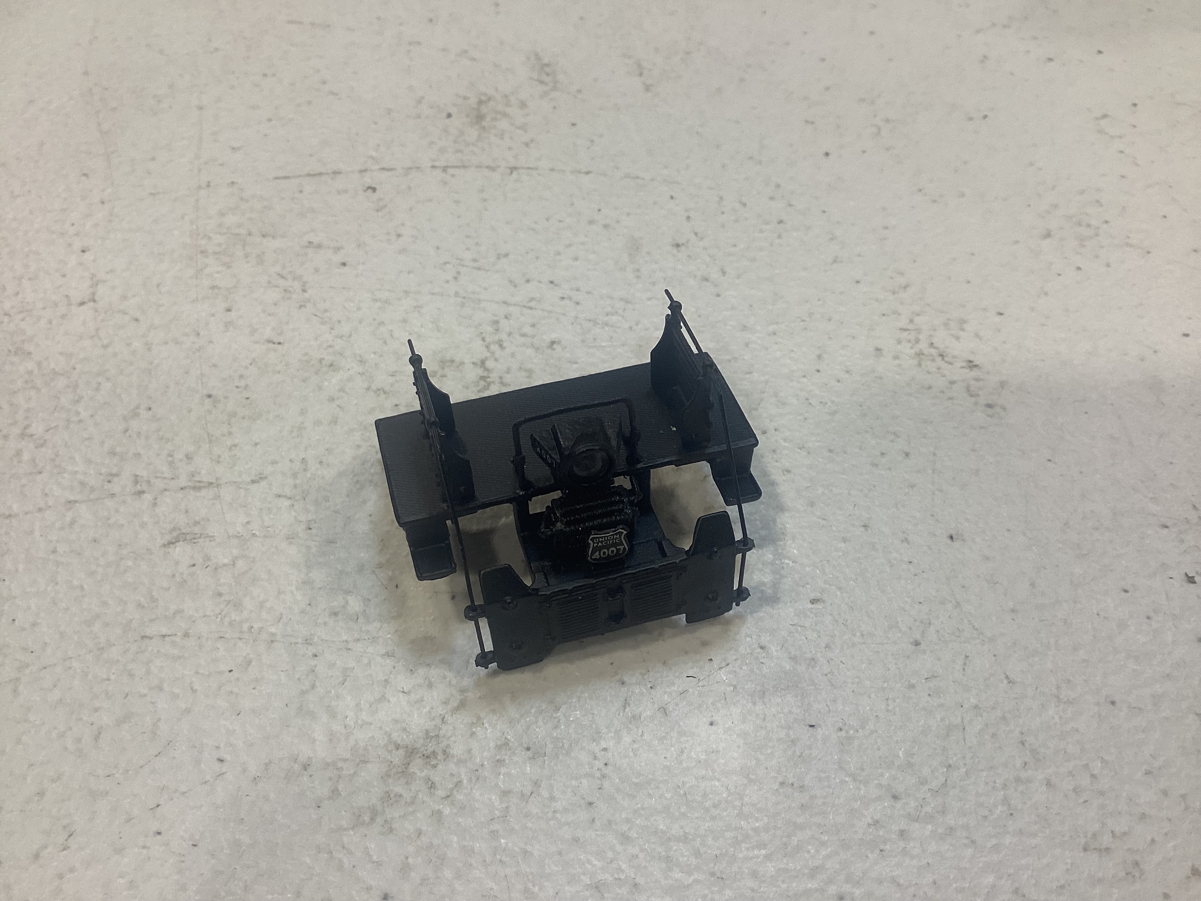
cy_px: 450
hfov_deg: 58.4
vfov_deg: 45.4
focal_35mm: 31
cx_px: 600
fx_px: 1076
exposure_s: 1/60
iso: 50
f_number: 2.4
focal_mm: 3.3
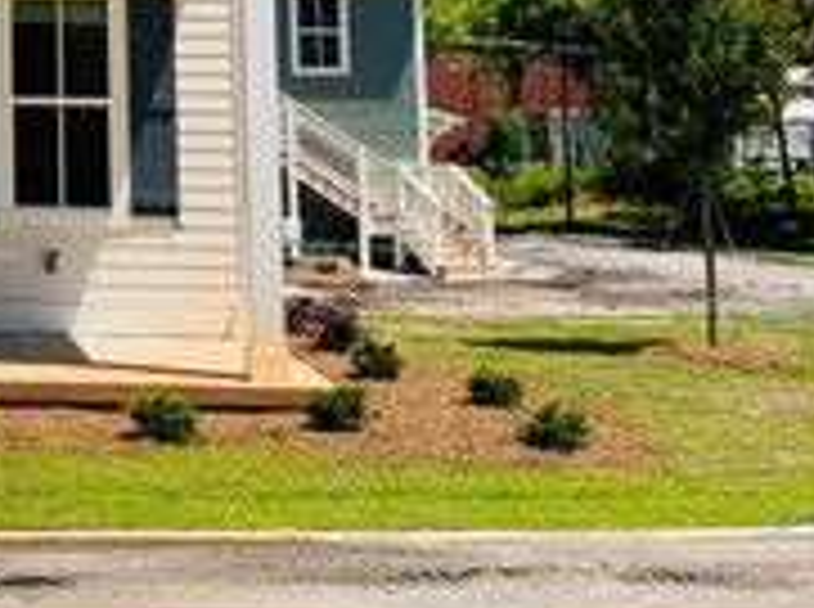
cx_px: -202
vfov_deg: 19.5
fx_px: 1690
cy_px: -70
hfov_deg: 24.2
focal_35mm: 72
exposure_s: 1/2309
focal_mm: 4.25
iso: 25
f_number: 1.8
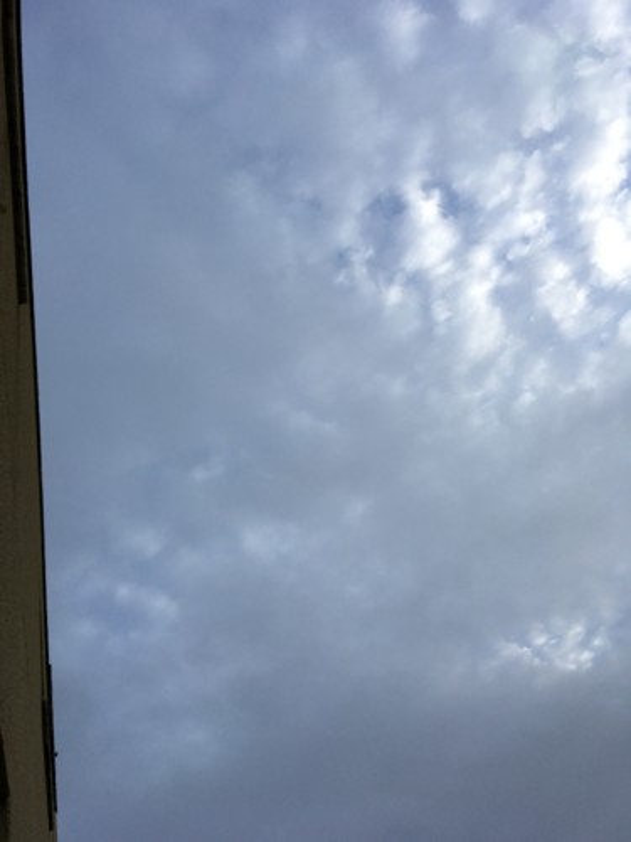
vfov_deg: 61.7
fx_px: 705
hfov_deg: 48.2
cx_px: 316
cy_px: 421
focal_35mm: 29
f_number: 2.2
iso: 25
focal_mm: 4.15
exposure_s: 1/680
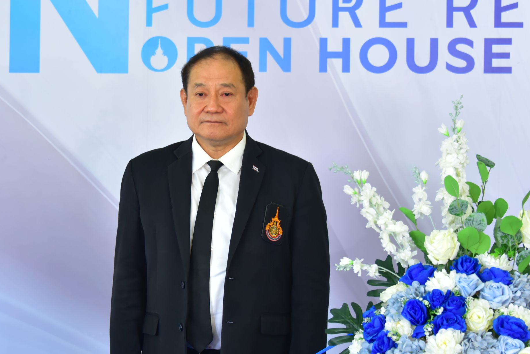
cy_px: 190
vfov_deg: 11.9
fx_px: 1694
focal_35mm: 115
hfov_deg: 17.8
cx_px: 240
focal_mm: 85
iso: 1250
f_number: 5.6
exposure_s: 1/80
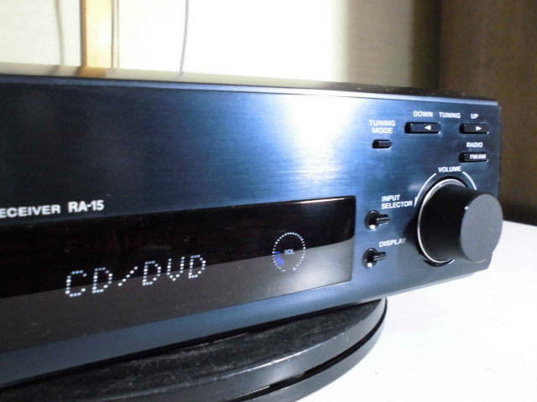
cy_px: 201
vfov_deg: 41.8
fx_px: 527
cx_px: 268
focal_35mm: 34
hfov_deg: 54.0
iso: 400
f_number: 4
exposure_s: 1/6
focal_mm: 6.1
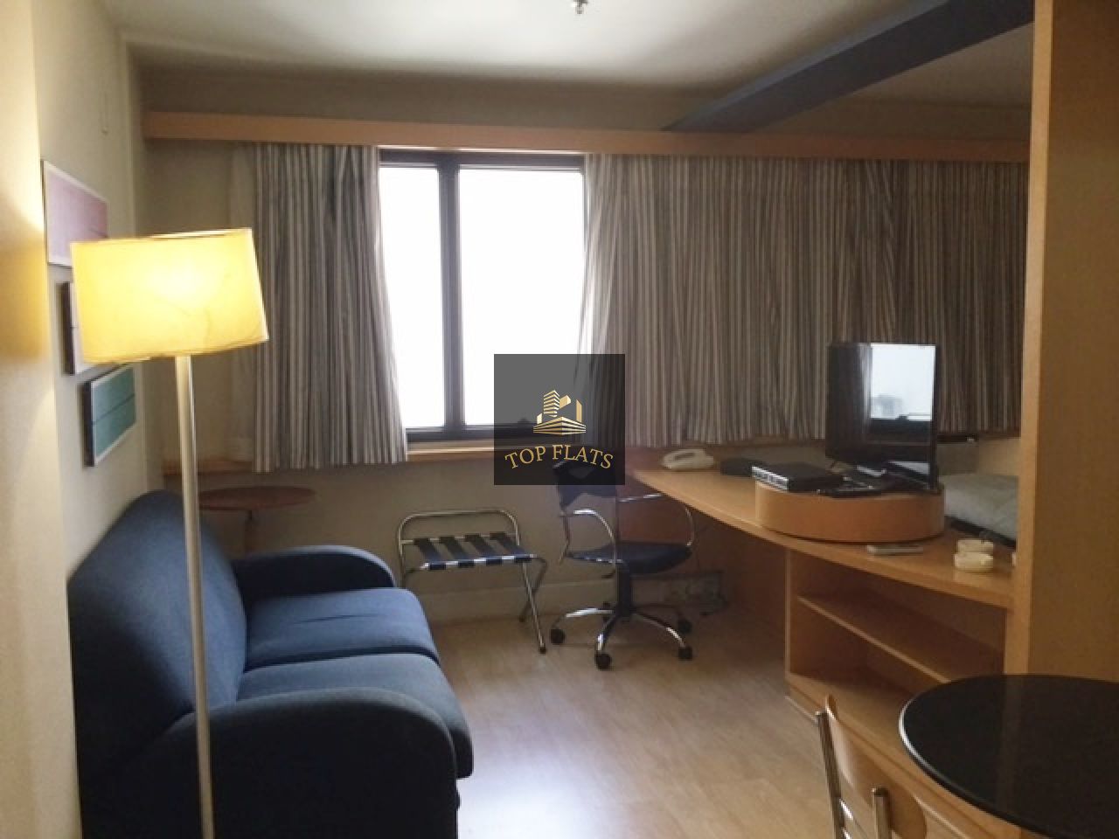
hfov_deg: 58.4
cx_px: 560
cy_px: 420
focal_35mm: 31
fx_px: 1002
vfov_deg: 45.4
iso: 80
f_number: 2.4
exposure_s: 1/30
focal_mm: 3.3
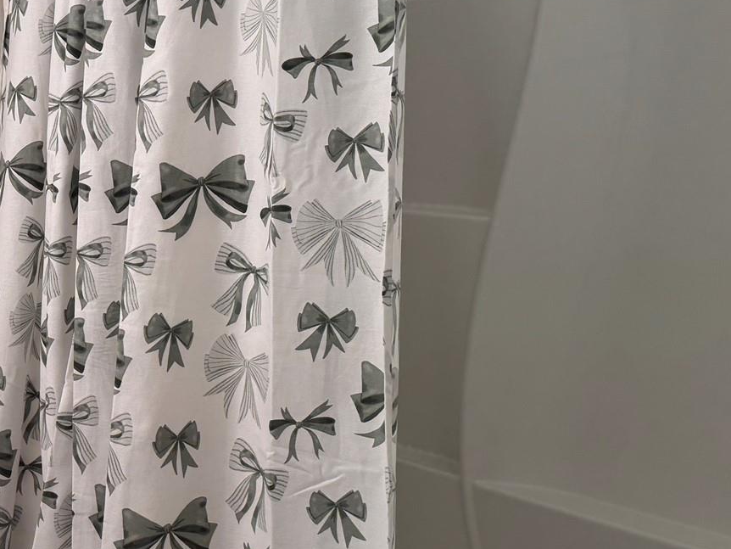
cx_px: -14
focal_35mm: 57
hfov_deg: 31.1
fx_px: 1204
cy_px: 192
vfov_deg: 25.6
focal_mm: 6.76
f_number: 1.78
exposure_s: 1/120
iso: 100
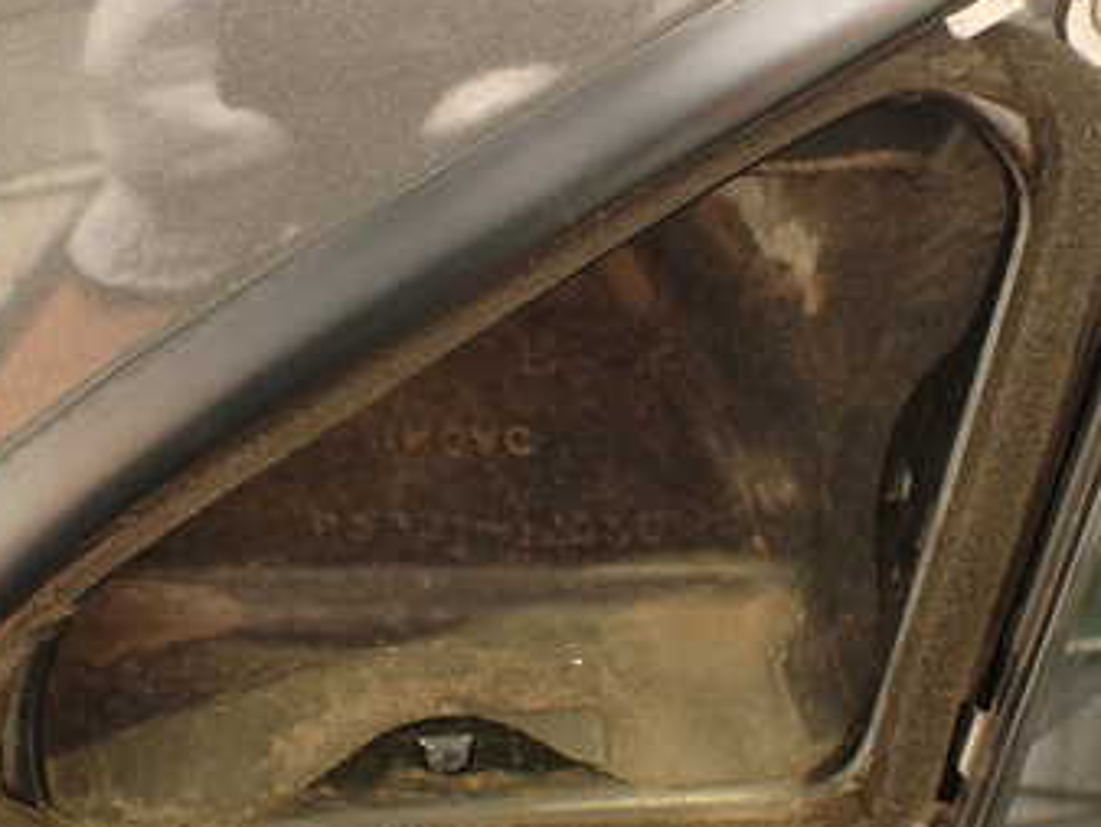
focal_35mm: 57
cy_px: 409
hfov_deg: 33.8
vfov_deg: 25.7
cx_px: 568
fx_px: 1814
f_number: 2.4
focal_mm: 5.79
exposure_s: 1/30
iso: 200
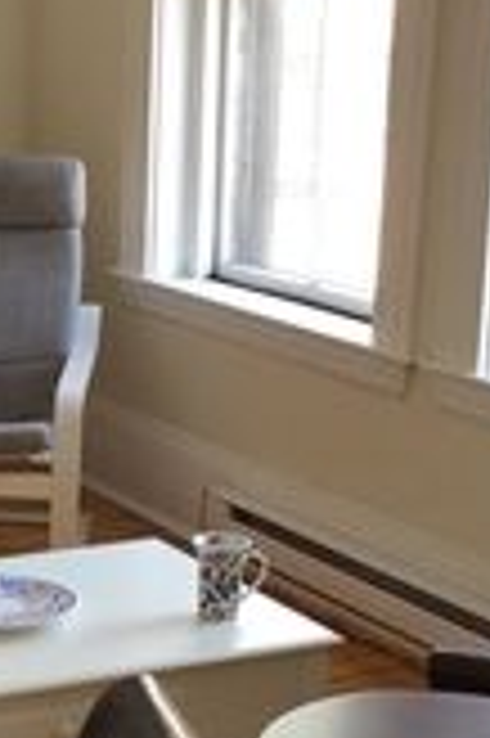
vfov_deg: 22.1
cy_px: 502
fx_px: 1882
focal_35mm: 92
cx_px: -126
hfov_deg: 14.3
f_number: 2.2
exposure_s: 1/40
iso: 32
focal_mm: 4.15
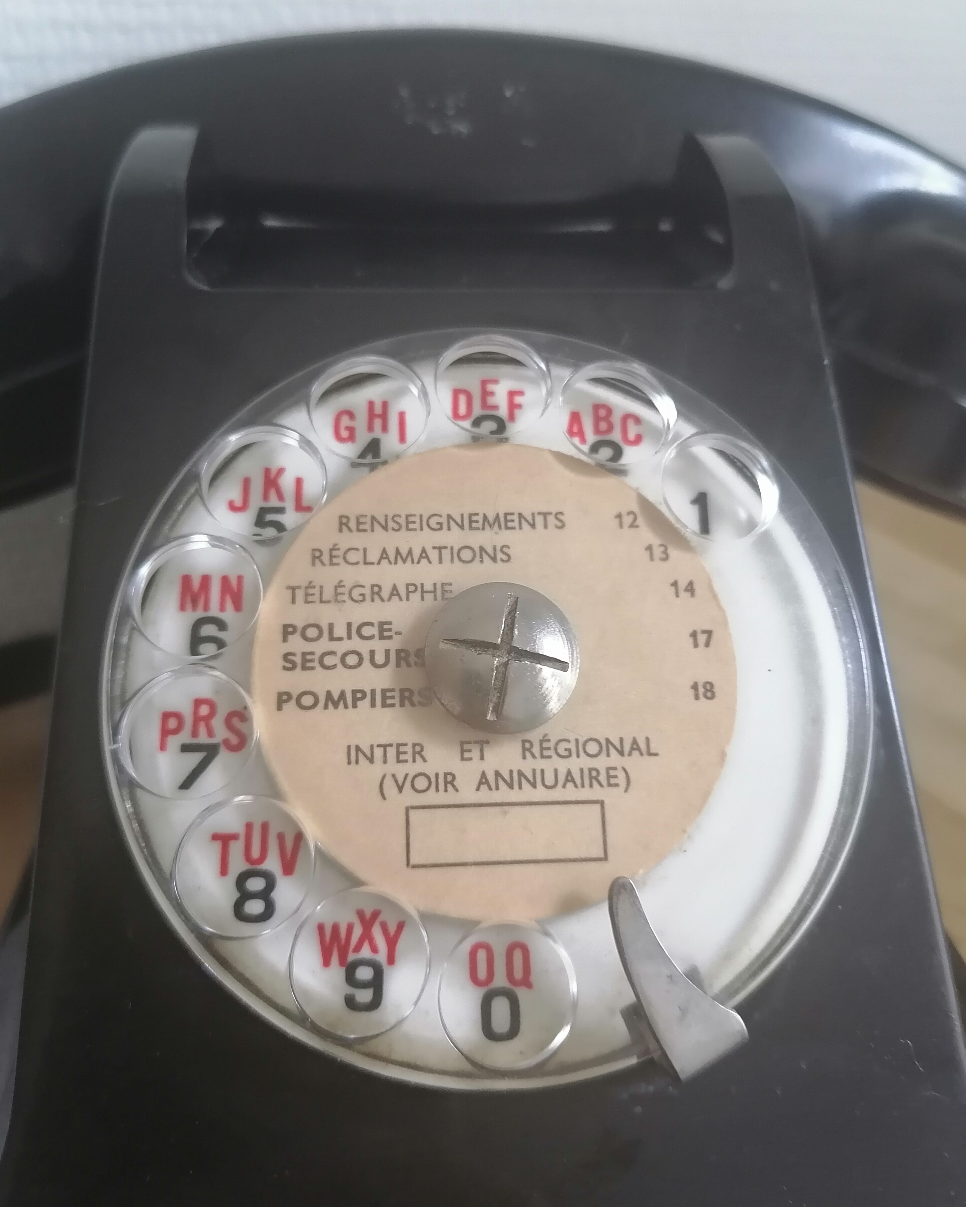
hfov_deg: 50.0
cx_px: 488
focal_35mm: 29
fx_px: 1036
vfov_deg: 60.4
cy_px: 576
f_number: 1.8
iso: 320
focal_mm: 5.3
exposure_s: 1/33.3
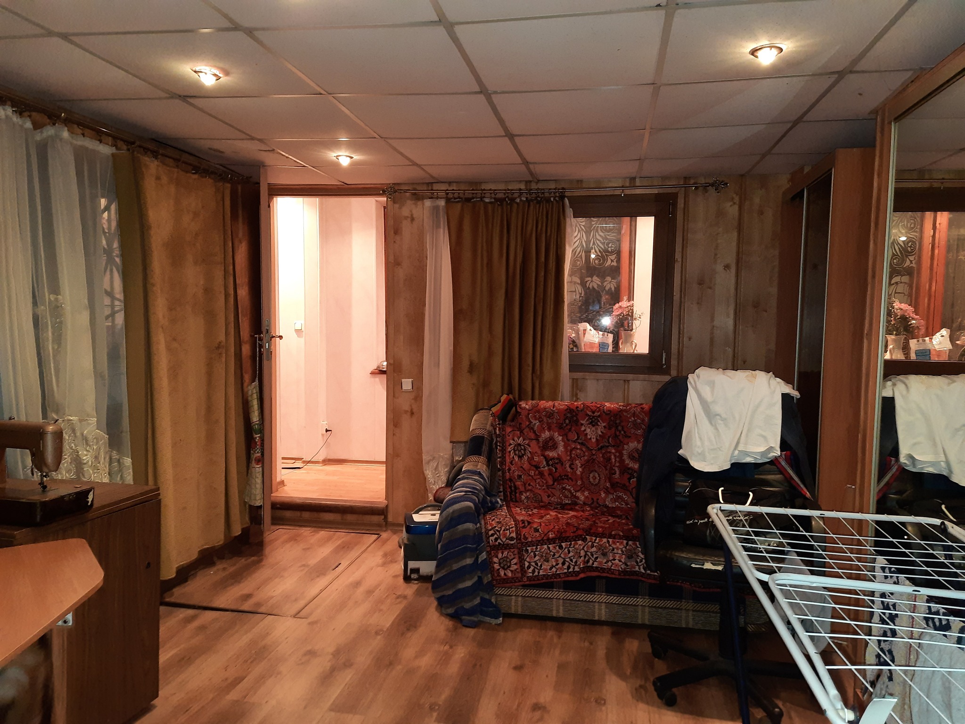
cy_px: 362
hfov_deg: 71.6
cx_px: 482
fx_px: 669
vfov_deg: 56.8
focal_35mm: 24
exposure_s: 1/25
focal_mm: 5.23
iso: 400
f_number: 1.8
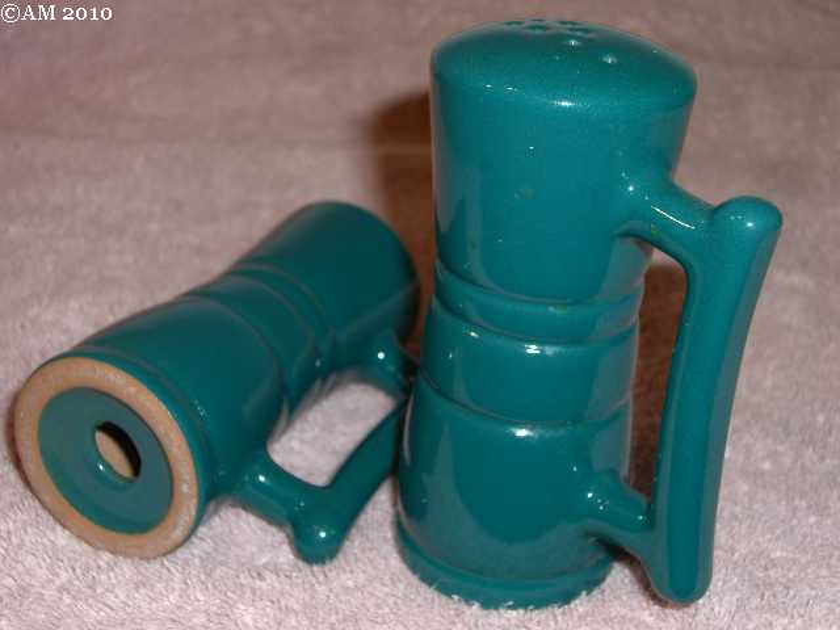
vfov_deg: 26.6
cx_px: 420
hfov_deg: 34.9
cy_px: 315
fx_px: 1335
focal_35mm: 55
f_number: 3.4
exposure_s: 1/60
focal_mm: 11.5
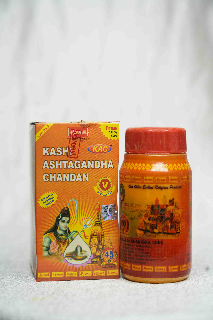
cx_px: 106
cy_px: 160
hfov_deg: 16.7
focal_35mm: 82
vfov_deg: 24.8
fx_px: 728
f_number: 5.6
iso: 320
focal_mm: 82
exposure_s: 1/100
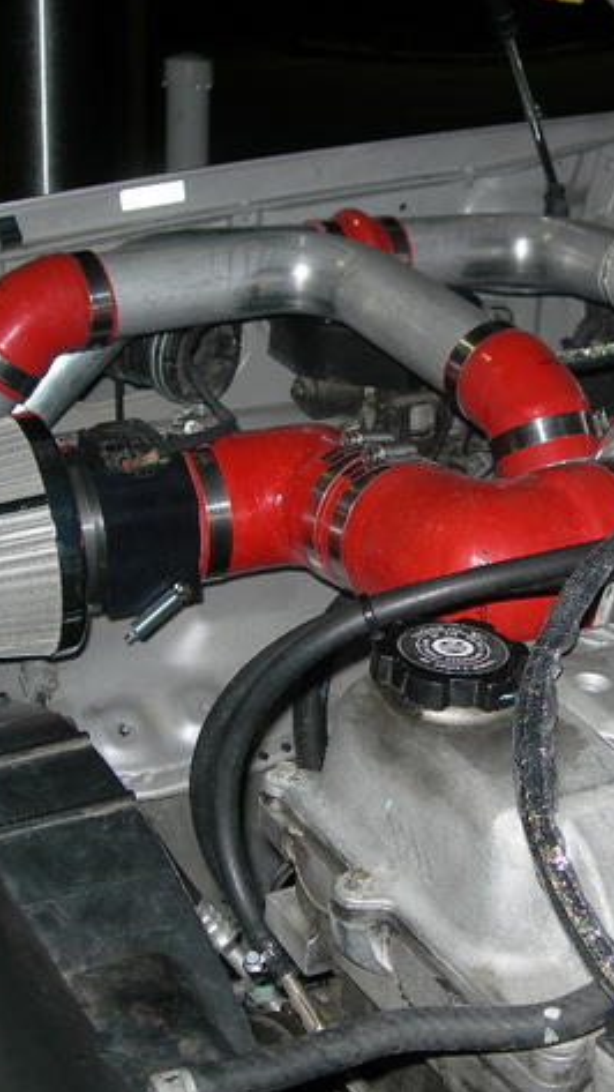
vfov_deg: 37.2
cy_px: 549
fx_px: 1621
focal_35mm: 56
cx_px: 455
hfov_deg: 21.3
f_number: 2.8
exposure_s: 1/60.1
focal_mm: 7.8
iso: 50
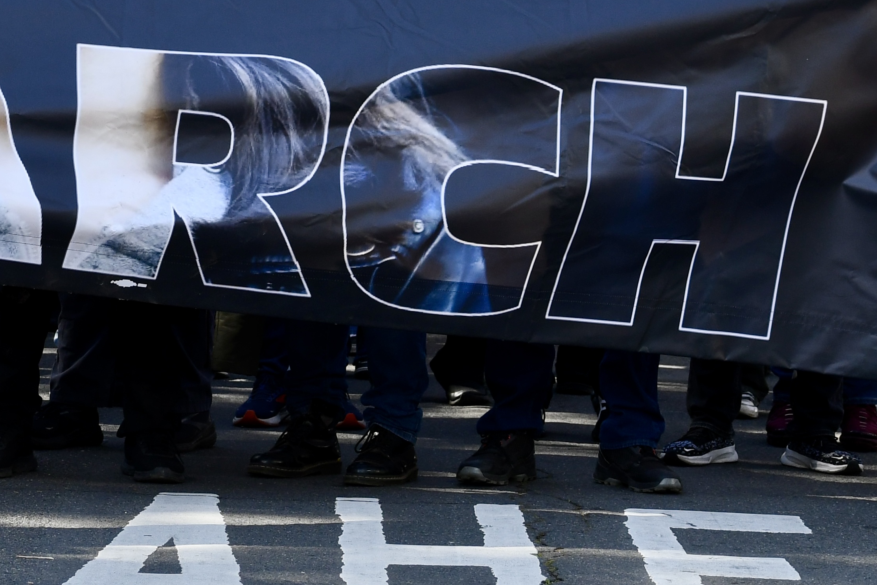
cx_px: 193
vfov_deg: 5.2
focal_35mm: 262
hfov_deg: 7.8
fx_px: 6383
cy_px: -142
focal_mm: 70
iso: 320
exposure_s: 1/250
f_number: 5.6
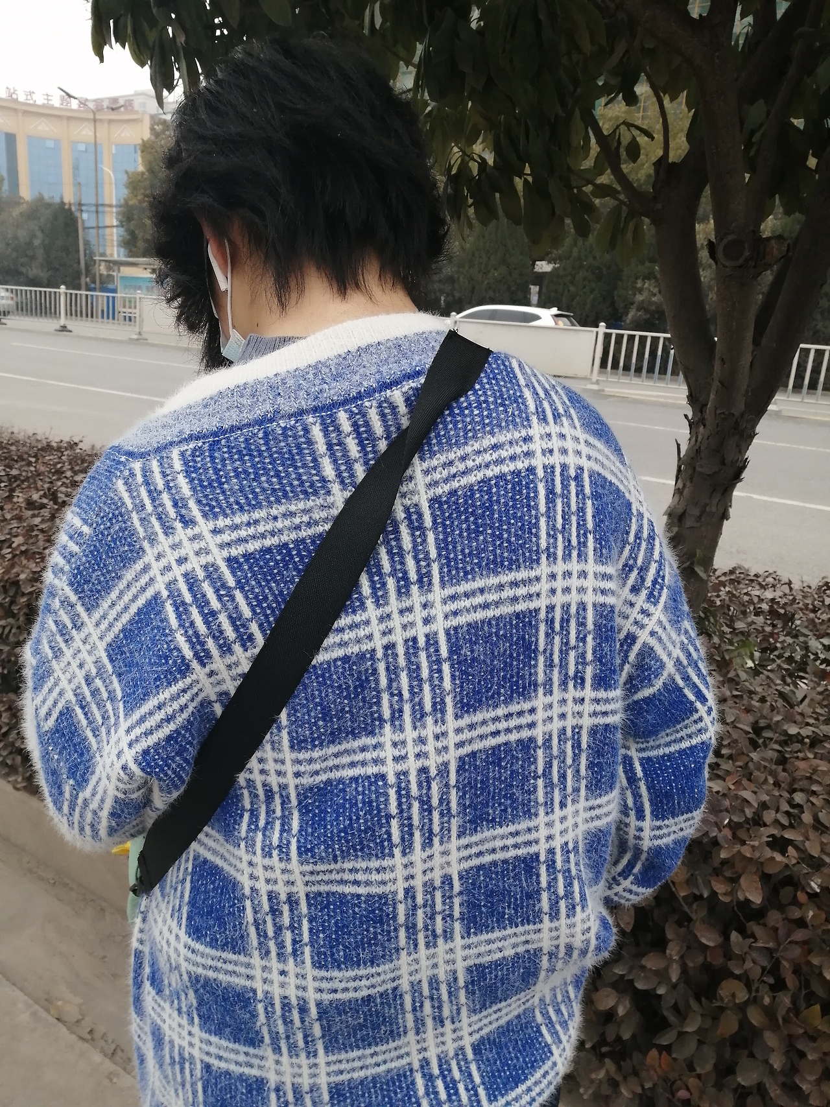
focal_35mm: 26
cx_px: 415
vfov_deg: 67.3
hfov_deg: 53.1
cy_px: 554
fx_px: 831
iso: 125
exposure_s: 1/900
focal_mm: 3.62
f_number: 1.8
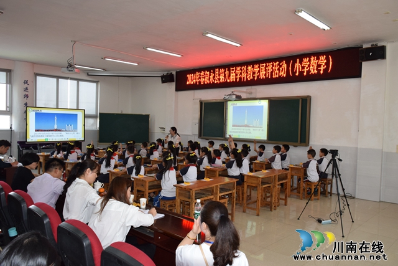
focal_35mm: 27
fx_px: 299
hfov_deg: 67.4
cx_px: 199
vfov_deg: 48.0
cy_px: 133
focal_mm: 18
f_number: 5.6
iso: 800
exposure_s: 1/125
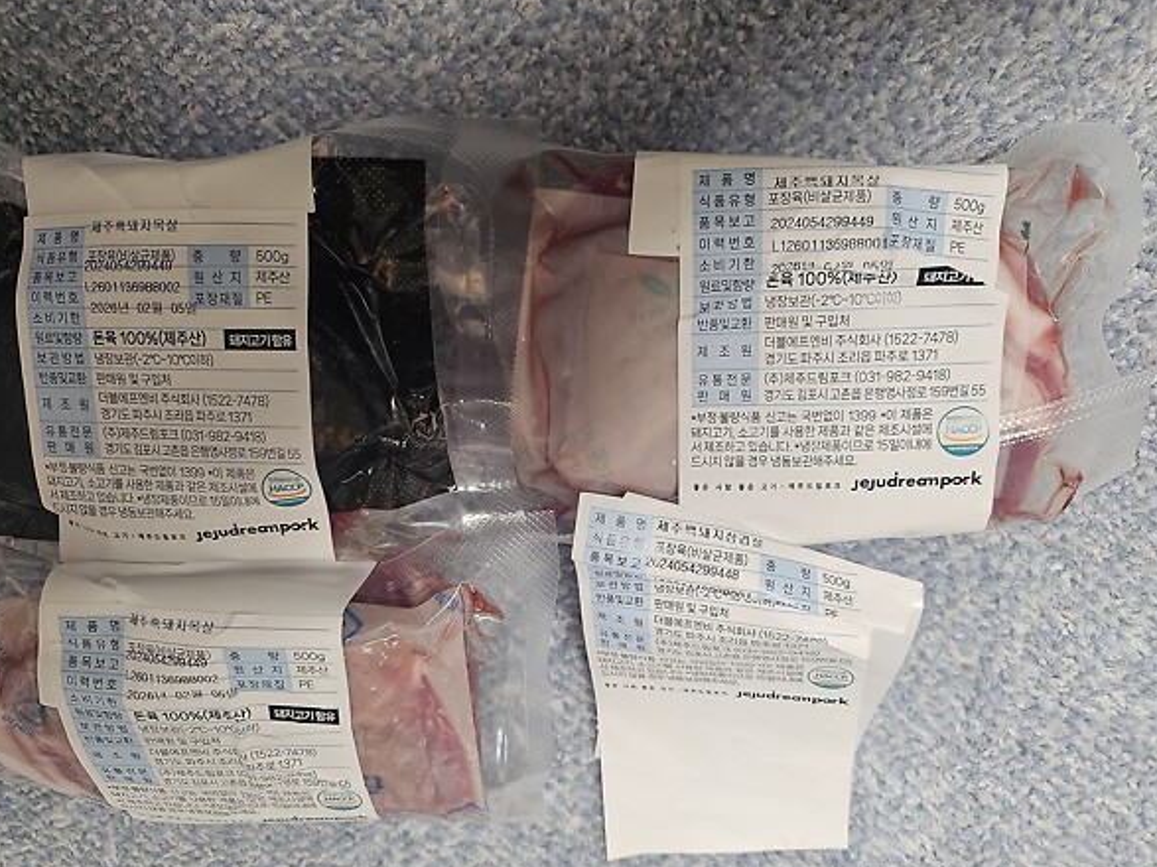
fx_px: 902
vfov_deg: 51.3
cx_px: 546
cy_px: 466
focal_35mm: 27
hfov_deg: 65.3
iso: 200
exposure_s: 1/120
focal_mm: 5
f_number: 1.8
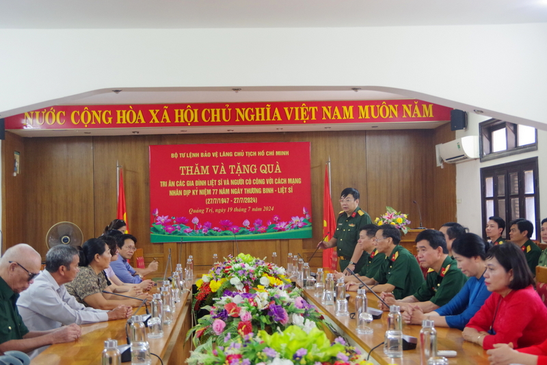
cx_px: 274
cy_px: 182
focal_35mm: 46
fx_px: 699
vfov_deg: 29.3
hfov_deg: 42.7
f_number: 4.5
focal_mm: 31
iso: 1600
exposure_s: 1/100
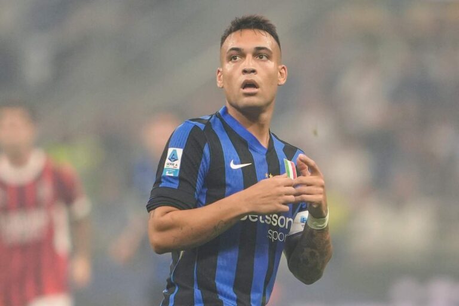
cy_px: 153
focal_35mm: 400
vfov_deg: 3.4
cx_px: 230
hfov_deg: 5.2
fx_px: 5100
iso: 2000
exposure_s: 1/1600
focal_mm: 400
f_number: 2.8
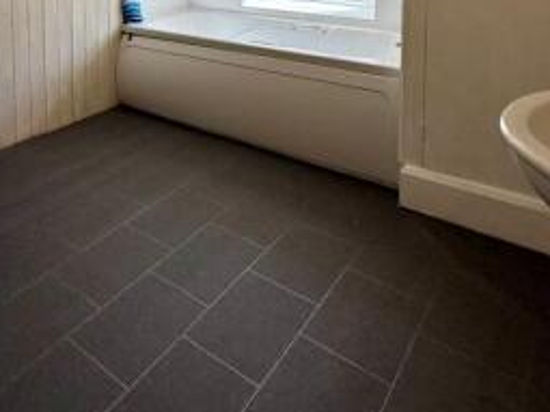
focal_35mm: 32
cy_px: -33
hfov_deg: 55.6
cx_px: 180
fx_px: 508
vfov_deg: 37.5
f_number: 2.2
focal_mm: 2.22
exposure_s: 1/293
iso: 64
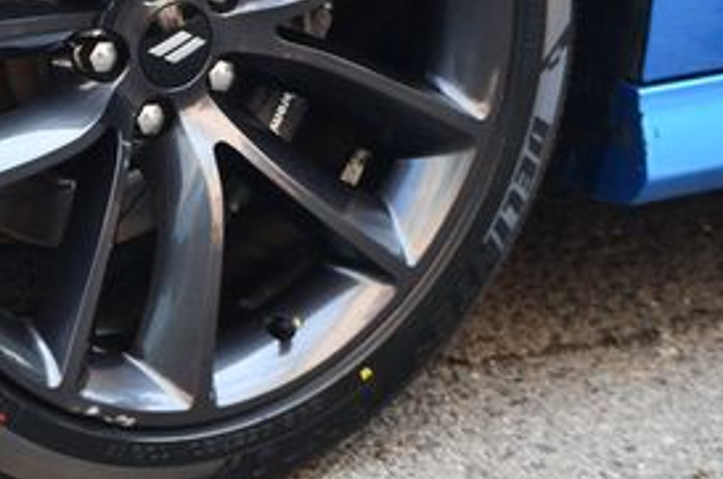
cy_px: 45
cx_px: 101
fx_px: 5273
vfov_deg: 5.2
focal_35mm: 263
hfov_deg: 7.8
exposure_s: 1/250
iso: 400
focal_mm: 75
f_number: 5.6
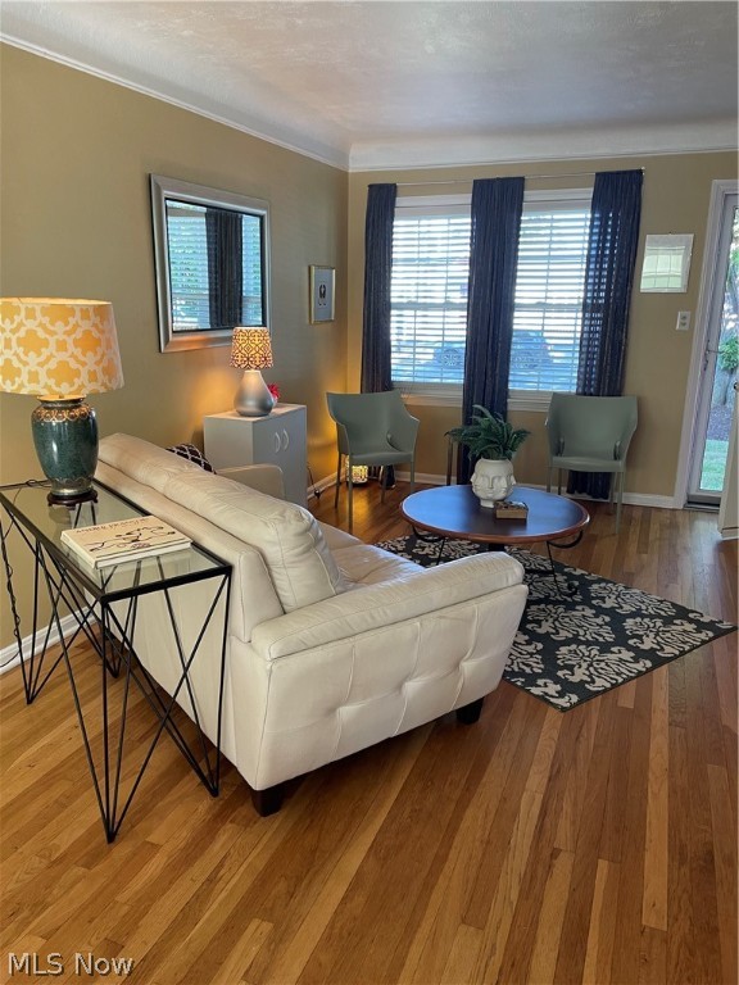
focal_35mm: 26
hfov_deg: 53.1
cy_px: 492
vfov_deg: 67.3
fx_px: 740
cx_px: 370
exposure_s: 1/60
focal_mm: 4.2
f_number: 1.6
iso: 100
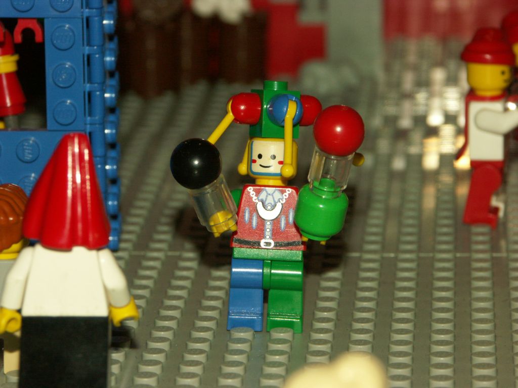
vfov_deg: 7.4
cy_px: 194
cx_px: 259
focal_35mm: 200
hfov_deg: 9.9
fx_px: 2993
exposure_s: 1/200
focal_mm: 50.8
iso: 200
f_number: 6.3
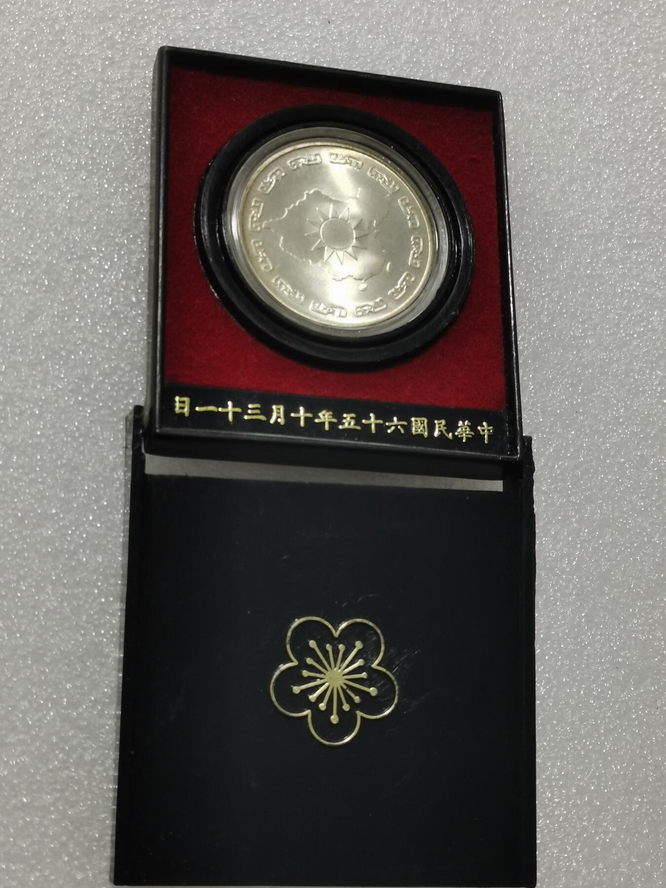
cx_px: 333
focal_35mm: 61
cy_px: 444
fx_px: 1565
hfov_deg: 24.0
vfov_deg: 31.7
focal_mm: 5.58
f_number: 1.8
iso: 50
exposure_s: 1/90
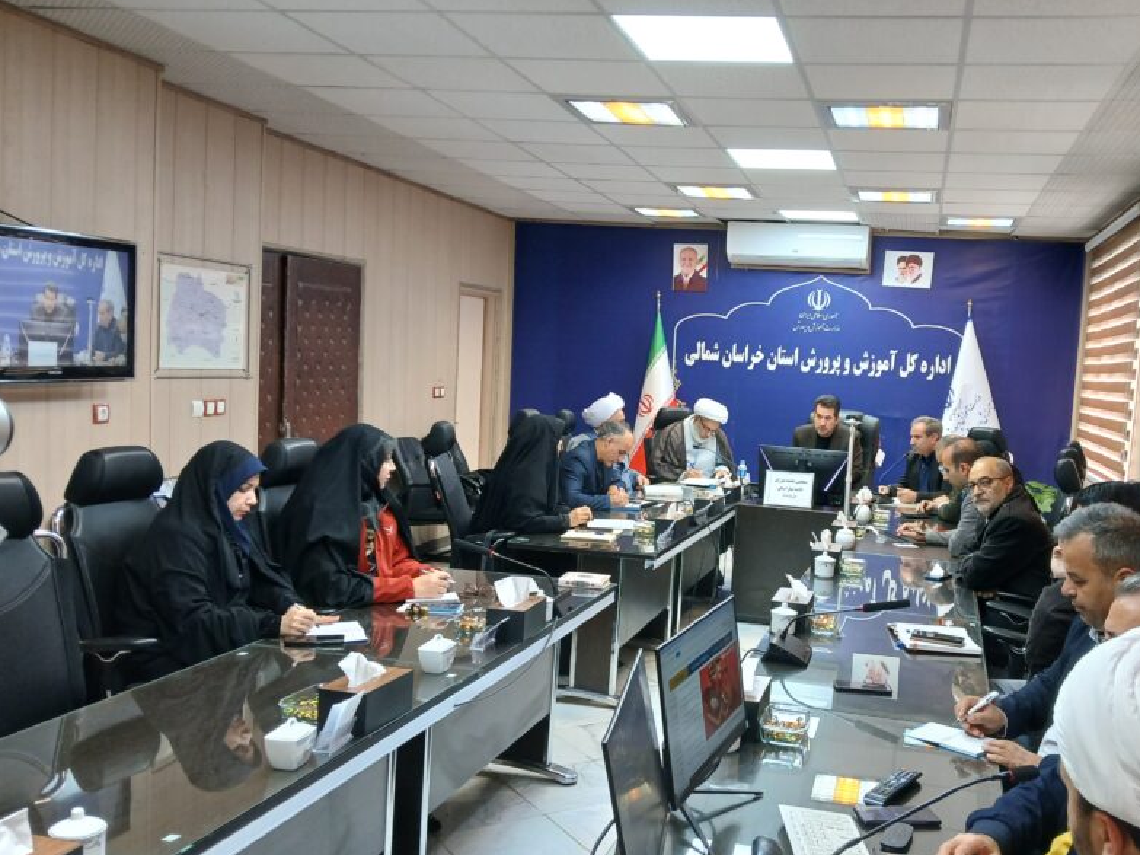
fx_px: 1120
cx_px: 716
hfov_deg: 53.3
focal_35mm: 34
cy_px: 462
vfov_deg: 41.8
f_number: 1.8
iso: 125
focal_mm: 3.98
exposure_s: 1/50
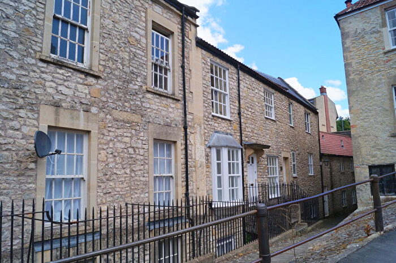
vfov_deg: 47.8
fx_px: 297
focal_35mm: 27
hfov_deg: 67.4
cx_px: 198
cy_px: 132
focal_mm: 18
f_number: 13
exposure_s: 1/100
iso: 100
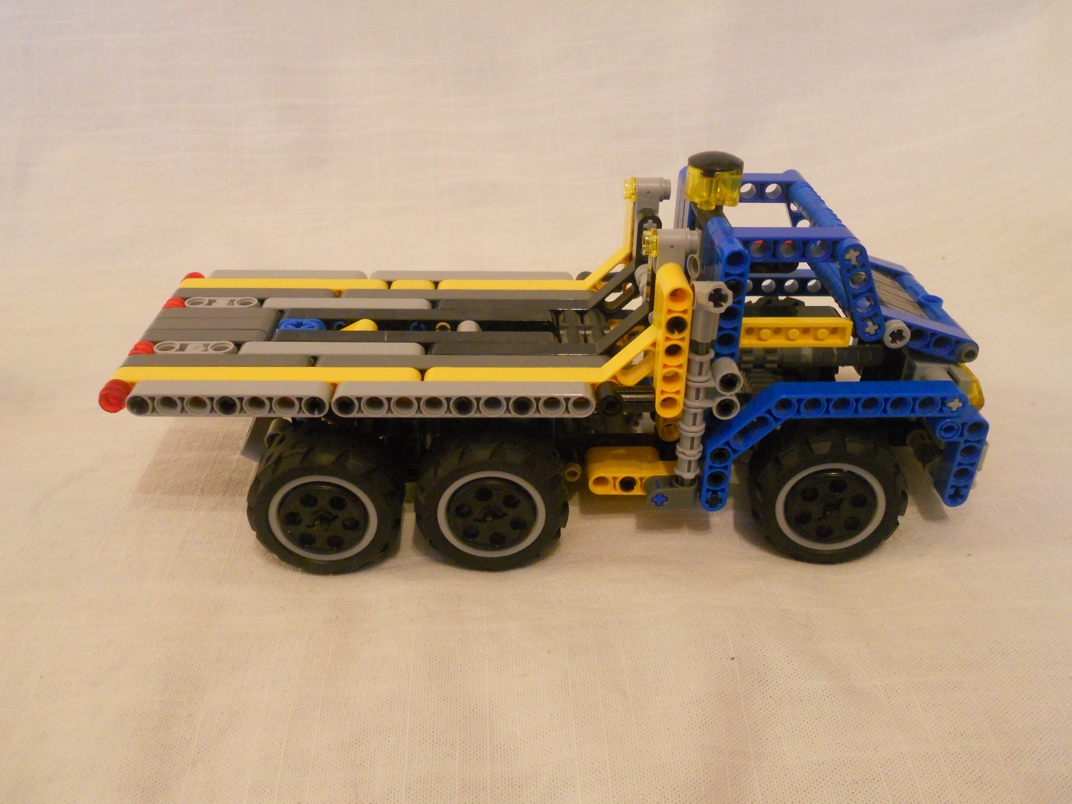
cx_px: 536
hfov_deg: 56.8
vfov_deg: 44.2
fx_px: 991
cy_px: 402
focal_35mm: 32
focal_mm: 5.8
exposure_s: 1/3
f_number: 3.5
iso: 400
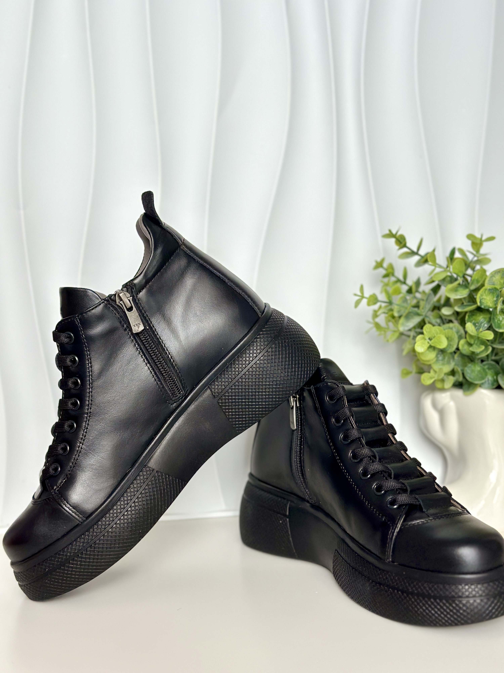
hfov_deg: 30.3
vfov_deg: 39.7
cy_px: 336
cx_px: 252
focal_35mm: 48
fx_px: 932
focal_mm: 6.86
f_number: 1.78
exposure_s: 1/113
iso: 125
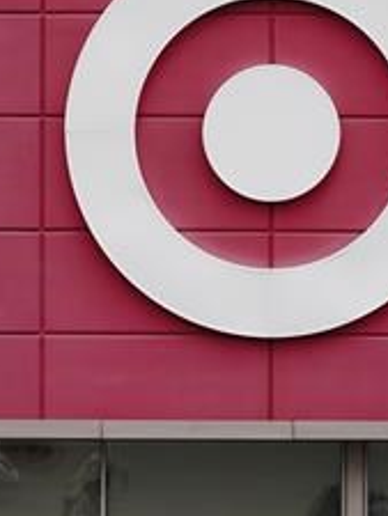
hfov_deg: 2.1
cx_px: 232
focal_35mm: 710
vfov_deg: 2.8
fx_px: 10601
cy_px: 373
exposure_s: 1/400
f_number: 9
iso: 400
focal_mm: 256
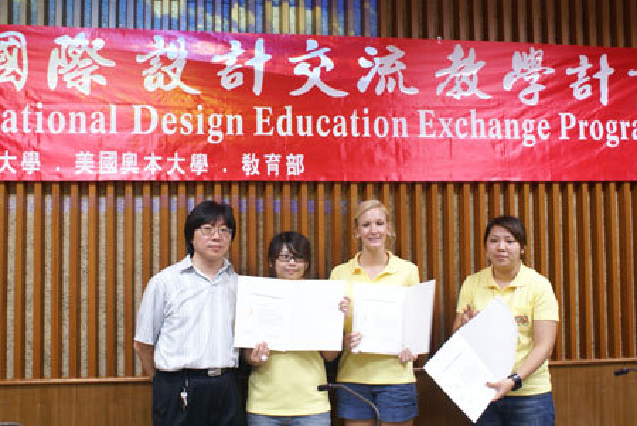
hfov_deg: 49.5
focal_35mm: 39
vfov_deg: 34.3
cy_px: 213
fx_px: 691
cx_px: 318
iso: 400
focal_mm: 26
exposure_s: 1/25
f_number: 4.5
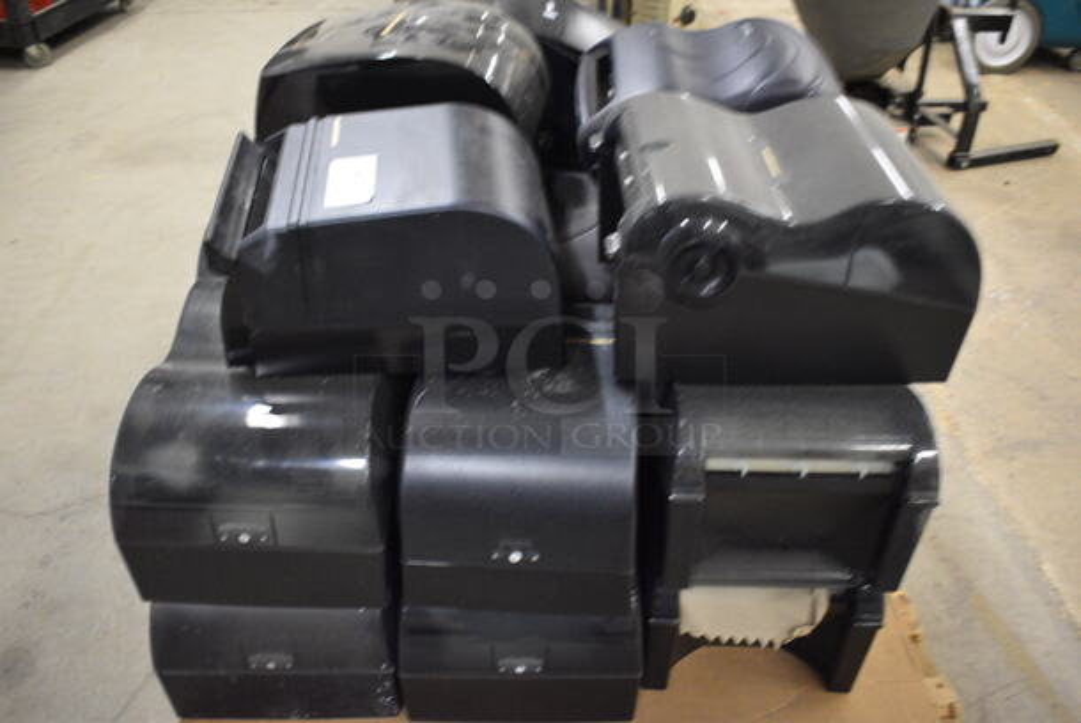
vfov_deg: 40.1
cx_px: 540
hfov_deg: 57.2
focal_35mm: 33
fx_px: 992
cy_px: 362
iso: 3200
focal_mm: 22
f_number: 3.8
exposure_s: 1/30
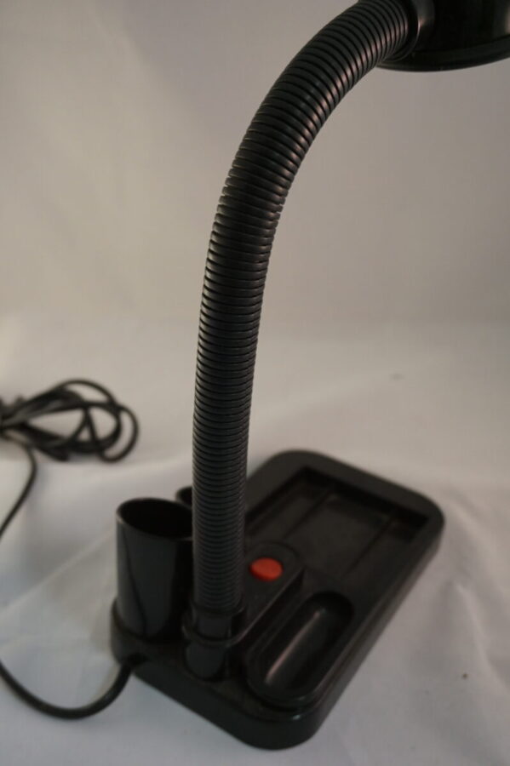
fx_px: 766
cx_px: 255
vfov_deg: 53.2
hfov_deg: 36.8
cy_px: 383
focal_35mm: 36
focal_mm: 24
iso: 1000
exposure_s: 1/60
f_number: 4.5
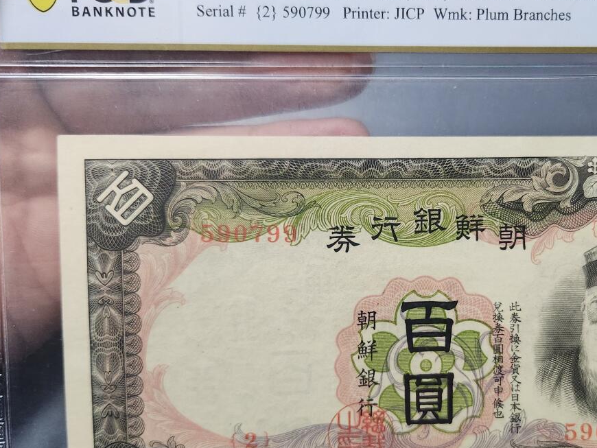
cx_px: 397
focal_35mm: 37
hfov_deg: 49.3
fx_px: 638
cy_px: 262
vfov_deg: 38.6
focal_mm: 5.4
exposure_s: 1/100
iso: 800
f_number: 1.8
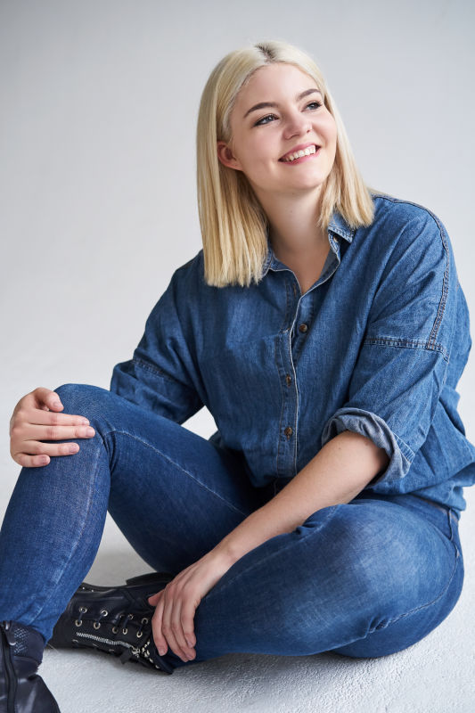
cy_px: 356
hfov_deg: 24.6
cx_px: 238
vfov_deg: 36.3
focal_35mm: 55
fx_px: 1089
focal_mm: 55
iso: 1000
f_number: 4
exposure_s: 1/90
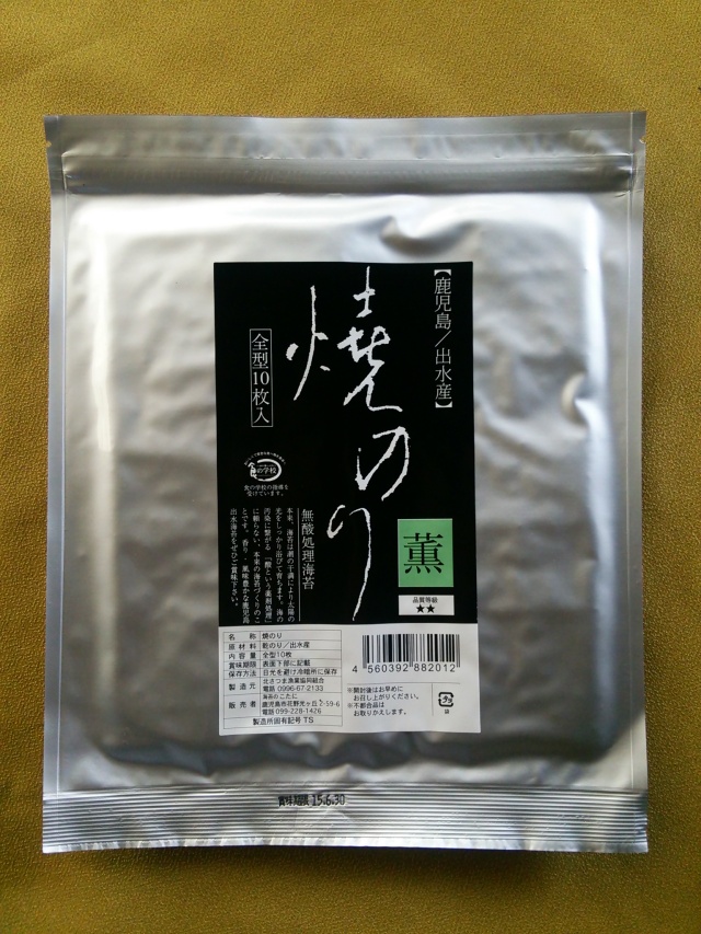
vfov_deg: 60.0
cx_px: 350
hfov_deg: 46.8
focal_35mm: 30
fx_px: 810
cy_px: 467
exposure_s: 1/60
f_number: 1.94
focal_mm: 4.06
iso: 125
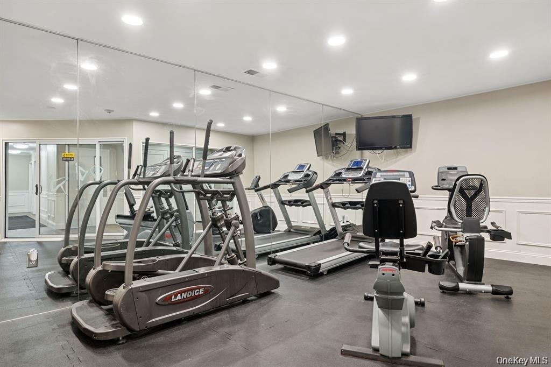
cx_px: 276
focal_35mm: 20
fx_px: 314
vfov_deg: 60.7
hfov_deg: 82.6
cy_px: 184
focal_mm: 20.5
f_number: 11
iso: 100
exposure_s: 2
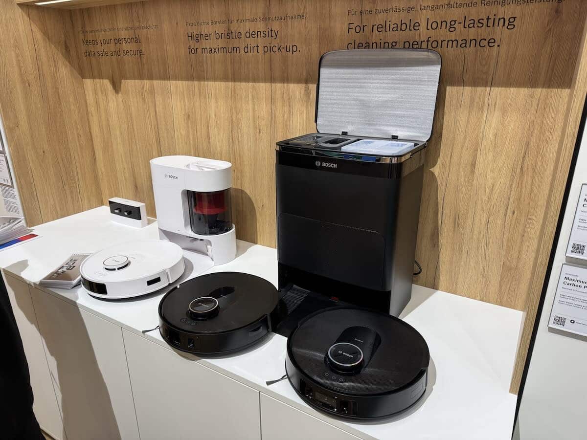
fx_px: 407
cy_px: 220
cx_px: 294
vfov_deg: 56.8
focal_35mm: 24
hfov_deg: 71.6
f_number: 1.78
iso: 100
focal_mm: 6.76
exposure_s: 1/120
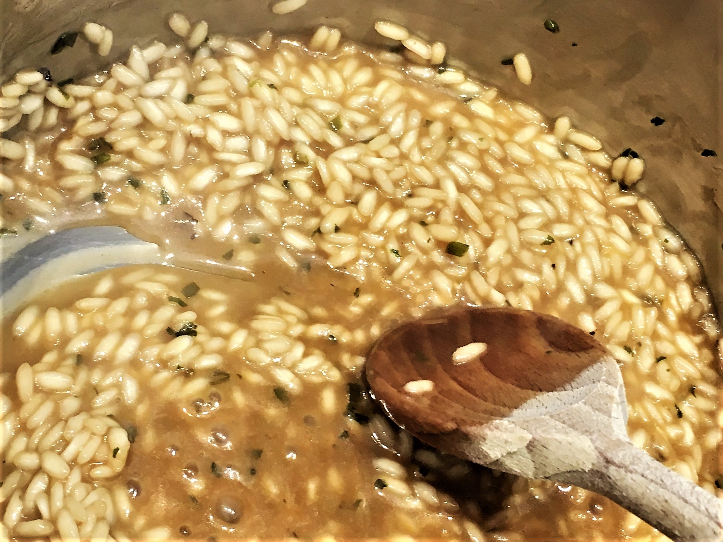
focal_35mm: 29
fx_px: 606
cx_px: 362
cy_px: 271
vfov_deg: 48.2
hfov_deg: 61.7
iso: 40
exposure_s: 1/33
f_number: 2.2
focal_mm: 4.15
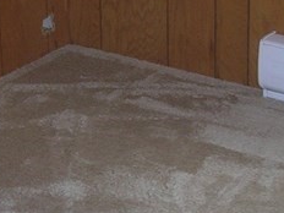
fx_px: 1231
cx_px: 80
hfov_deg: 13.1
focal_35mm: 150
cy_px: 78
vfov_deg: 9.9
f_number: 2.9
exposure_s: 1/60.1
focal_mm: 5.7
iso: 58
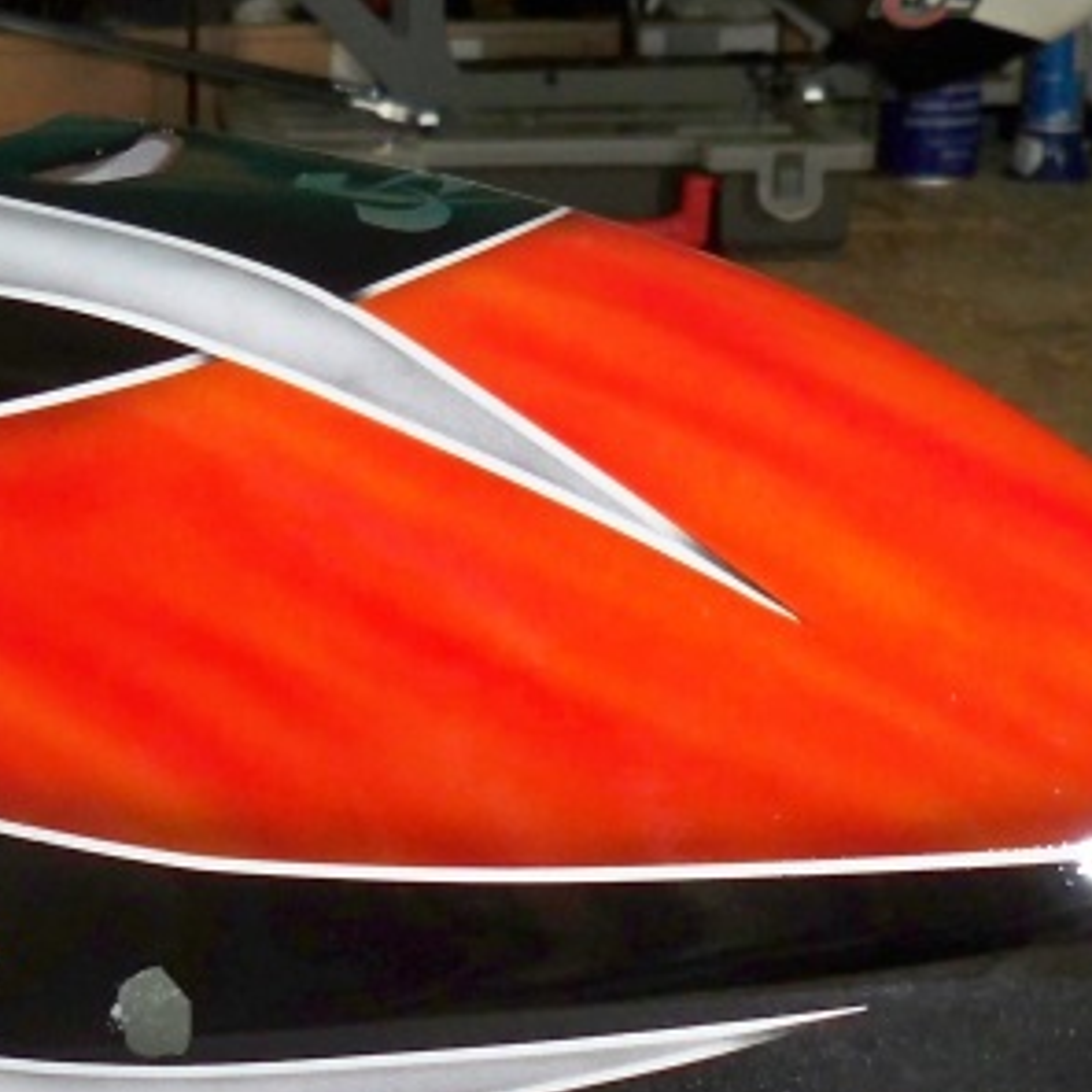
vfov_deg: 18.4
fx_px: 3355
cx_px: 41
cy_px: 799
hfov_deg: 18.1
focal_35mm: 94
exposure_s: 1/60
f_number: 3.1
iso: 200
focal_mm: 6.3
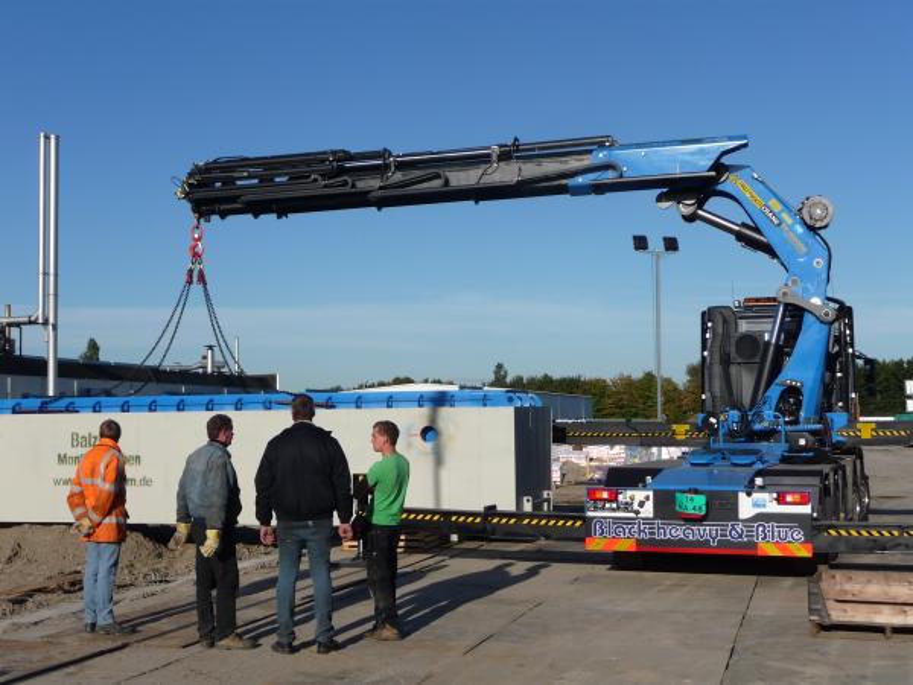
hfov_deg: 39.7
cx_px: 456
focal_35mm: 48
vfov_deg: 30.3
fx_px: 1266
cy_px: 342
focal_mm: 8
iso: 100
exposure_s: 1/250
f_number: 10
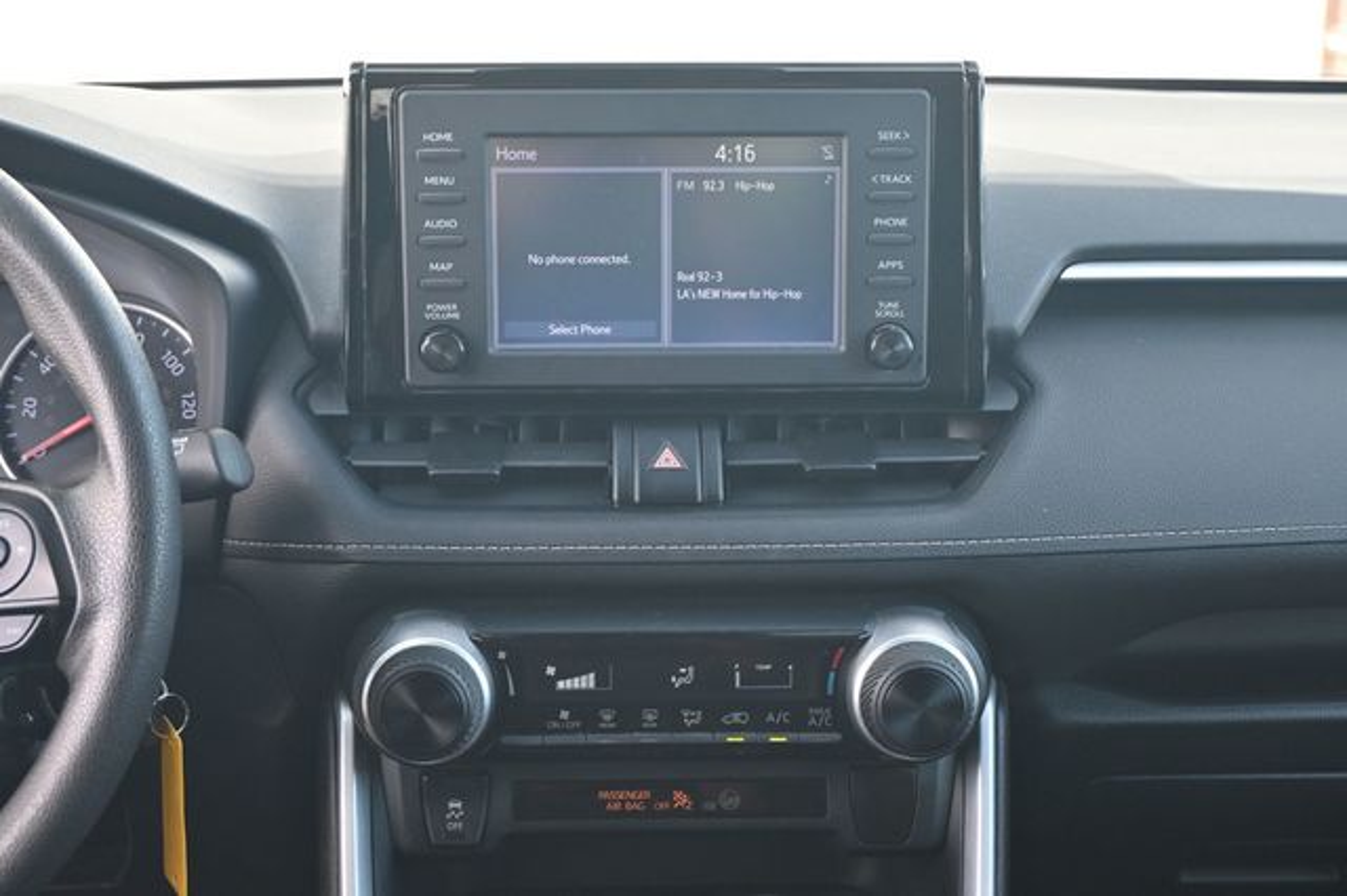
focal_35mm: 56
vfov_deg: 24.4
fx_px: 2075
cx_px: 674
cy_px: 448
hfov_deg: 36.0
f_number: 5.3
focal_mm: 37
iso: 560
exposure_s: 1/125
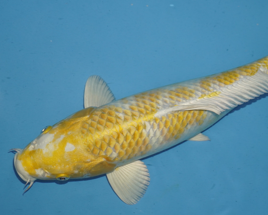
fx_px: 688
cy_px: 113
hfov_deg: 22.0
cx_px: 168
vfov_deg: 17.7
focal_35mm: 87
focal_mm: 41
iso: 640
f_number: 5
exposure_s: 1/160
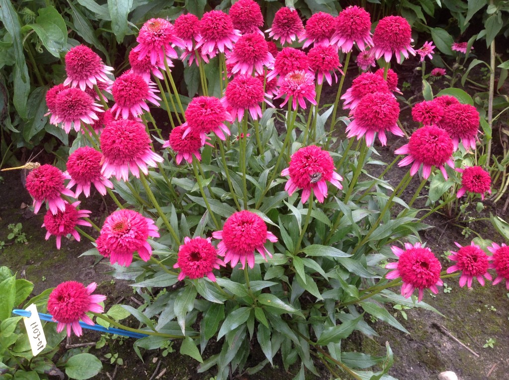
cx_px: 254
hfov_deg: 52.7
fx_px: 514
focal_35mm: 35
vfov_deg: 40.6
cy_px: 190
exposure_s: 1/196
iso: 50
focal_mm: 4.28
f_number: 2.4
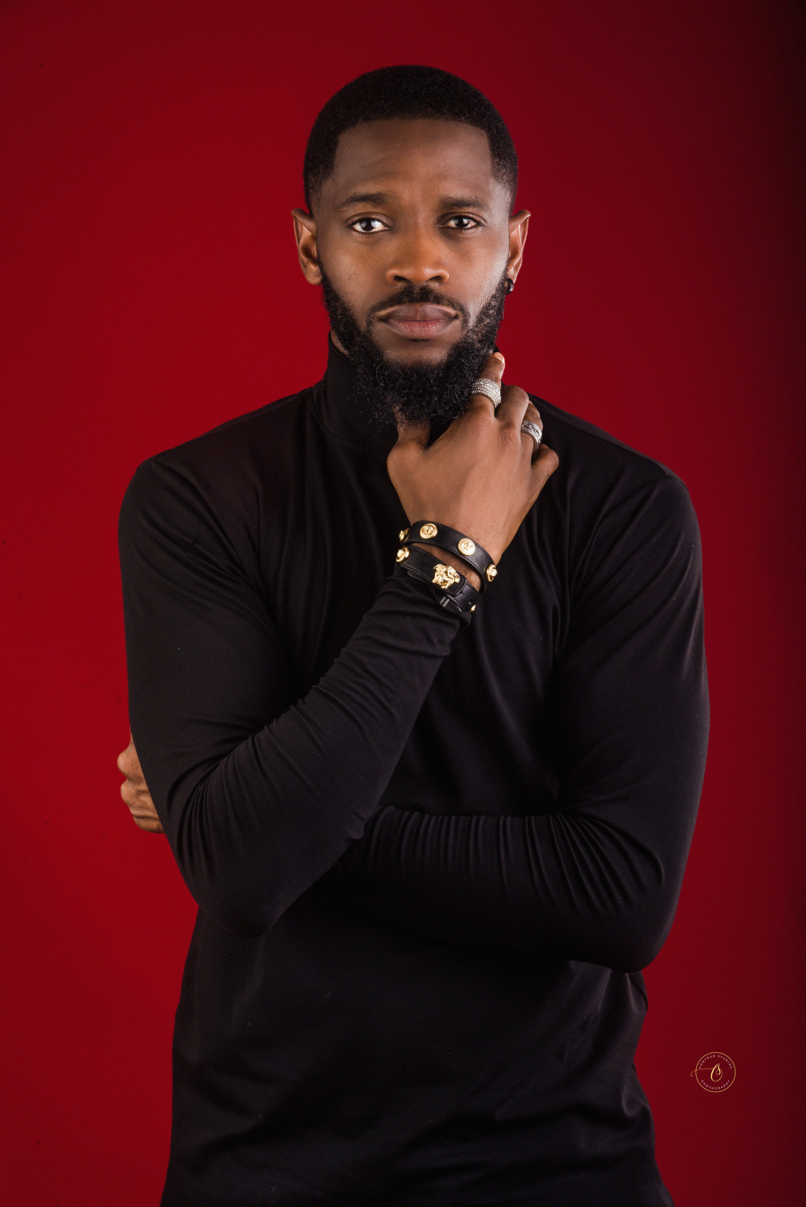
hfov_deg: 16.1
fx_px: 2852
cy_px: 604
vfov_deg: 23.9
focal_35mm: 85
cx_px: 403
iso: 160
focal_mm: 85
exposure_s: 1/200
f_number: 20
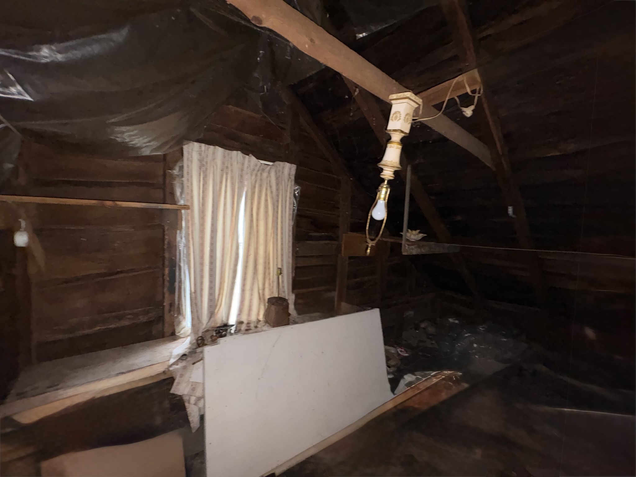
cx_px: 318
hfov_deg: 102.1
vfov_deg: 85.7
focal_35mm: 14
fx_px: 257
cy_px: 238
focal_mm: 2.22
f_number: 2.2
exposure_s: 1/30
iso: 200
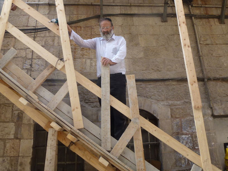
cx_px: 116
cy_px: 65
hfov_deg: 60.0
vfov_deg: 46.4
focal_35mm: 30
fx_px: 198
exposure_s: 1/100
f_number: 3.3
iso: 100
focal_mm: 4.3
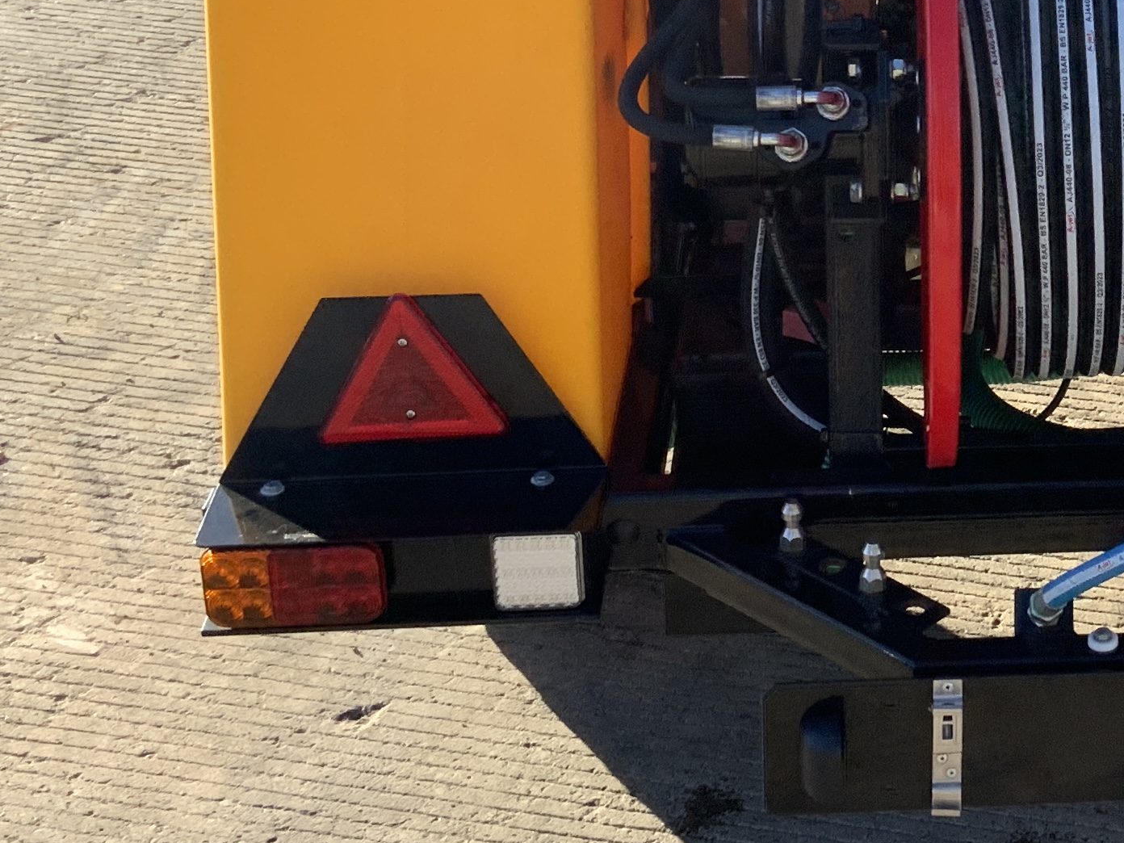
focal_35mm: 84
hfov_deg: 22.1
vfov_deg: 17.4
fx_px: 2728
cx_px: 1227
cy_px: 130
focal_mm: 3
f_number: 1.8
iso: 16
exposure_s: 1/545
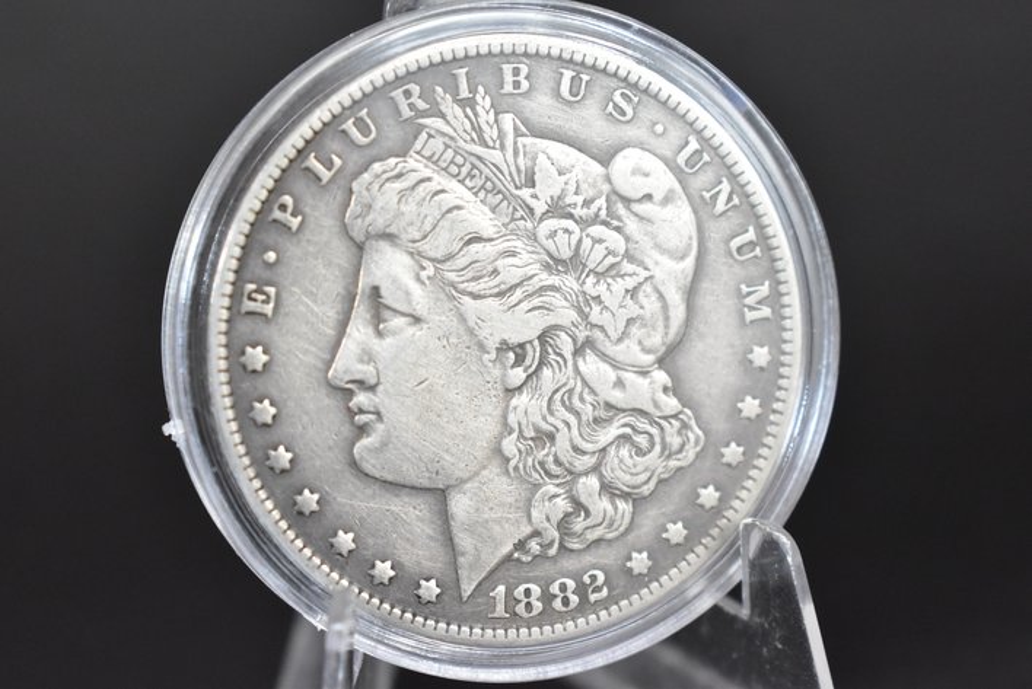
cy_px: 344
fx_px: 2366
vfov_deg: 16.6
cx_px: 516
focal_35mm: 82
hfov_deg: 24.6
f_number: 7.1
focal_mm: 55
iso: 3200
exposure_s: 1/200
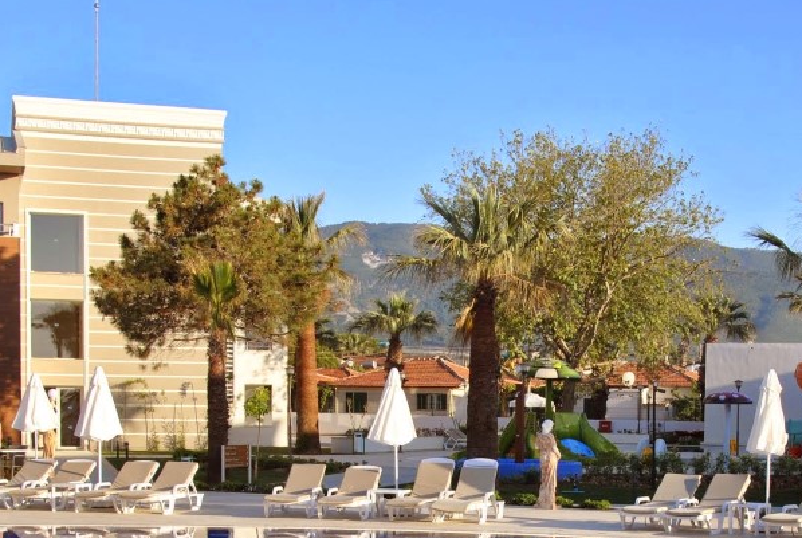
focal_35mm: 69
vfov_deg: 19.4
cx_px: 528
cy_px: 504
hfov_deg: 29.0
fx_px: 1540
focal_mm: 24
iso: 100
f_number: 7.1
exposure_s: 1/200
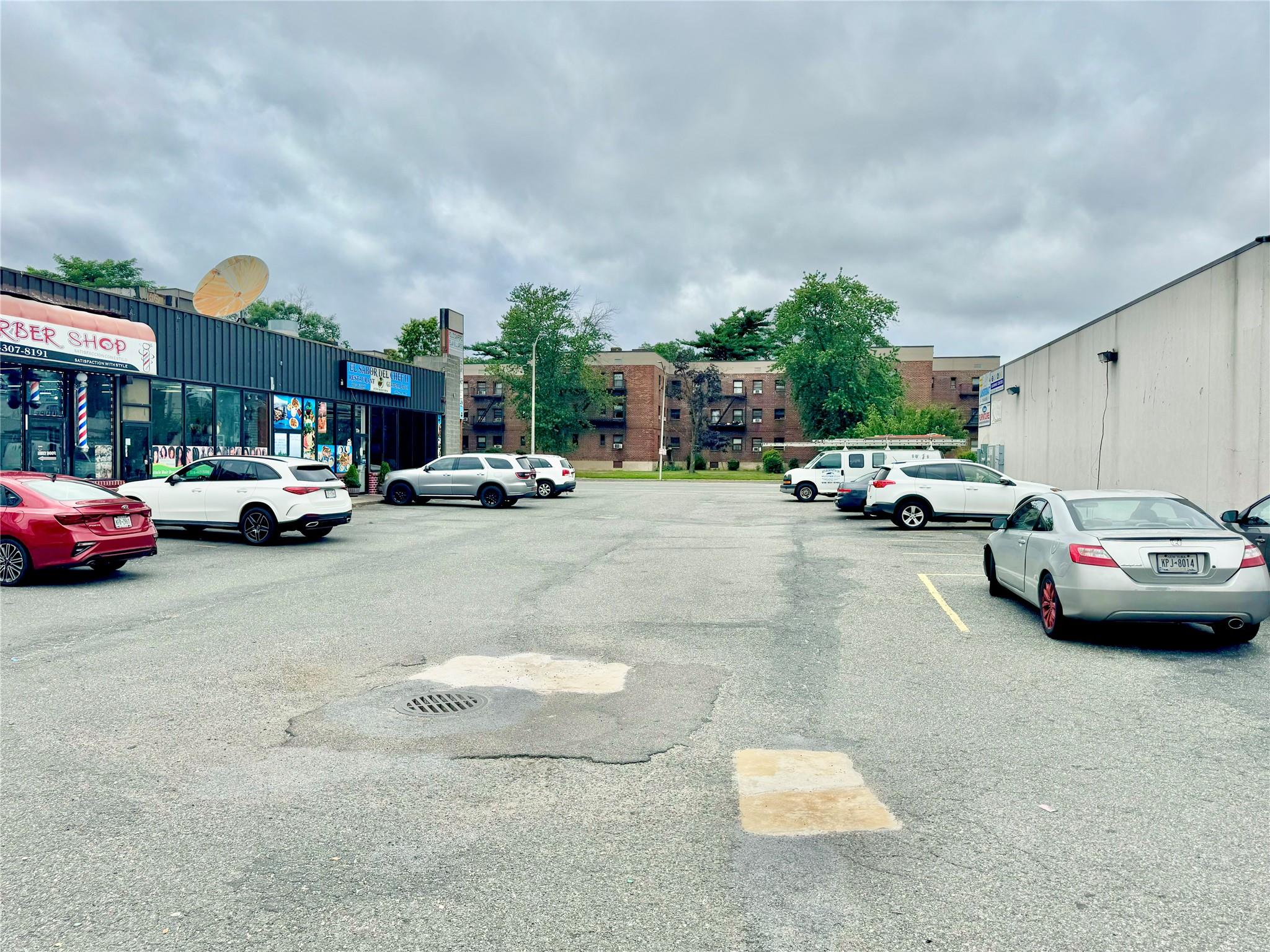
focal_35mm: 24
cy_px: 476
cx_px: 635
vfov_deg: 56.8
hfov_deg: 71.6
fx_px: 881
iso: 80
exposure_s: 1/6410
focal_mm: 6.76
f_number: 1.78
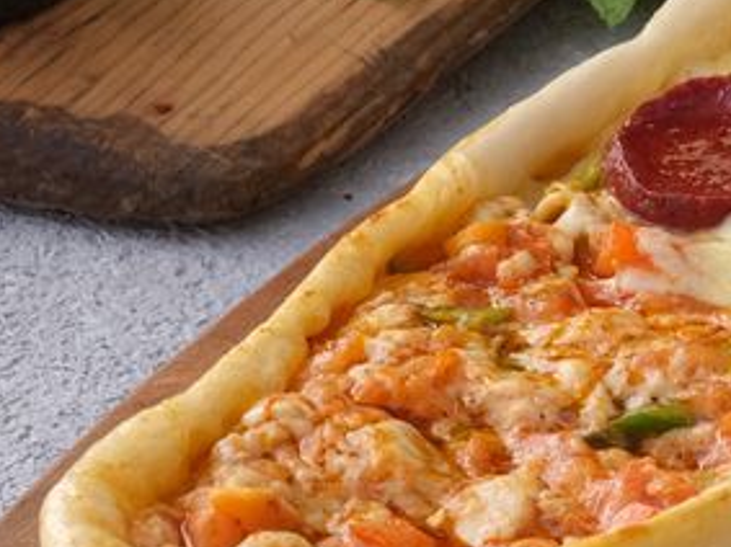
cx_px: 819
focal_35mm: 344
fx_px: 7261
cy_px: 274
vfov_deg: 4.3
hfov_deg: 5.7
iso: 1600
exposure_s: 1/100
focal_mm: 120
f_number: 20
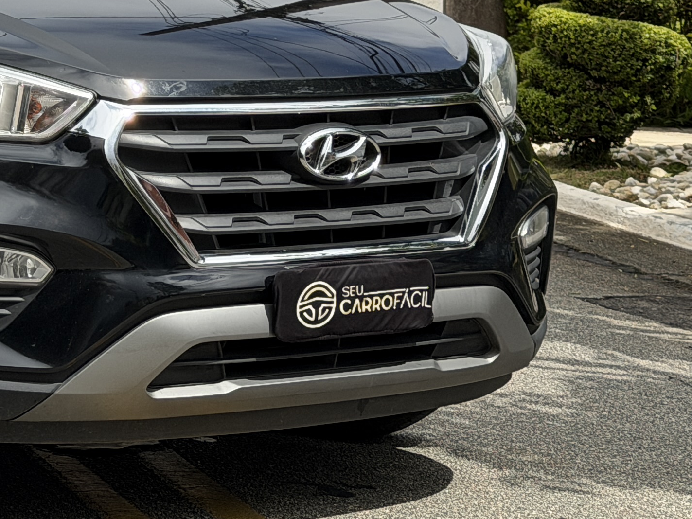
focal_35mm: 136
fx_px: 2719
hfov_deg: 14.1
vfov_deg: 10.7
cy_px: -104
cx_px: -109
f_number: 1.78
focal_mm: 6.76
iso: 64
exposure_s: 1/4878
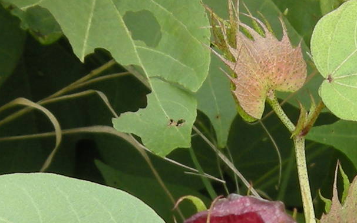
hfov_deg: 14.2
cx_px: 211
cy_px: 235
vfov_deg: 8.9
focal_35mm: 147
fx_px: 1430
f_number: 3.8
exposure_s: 1/99
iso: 64
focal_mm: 7.5
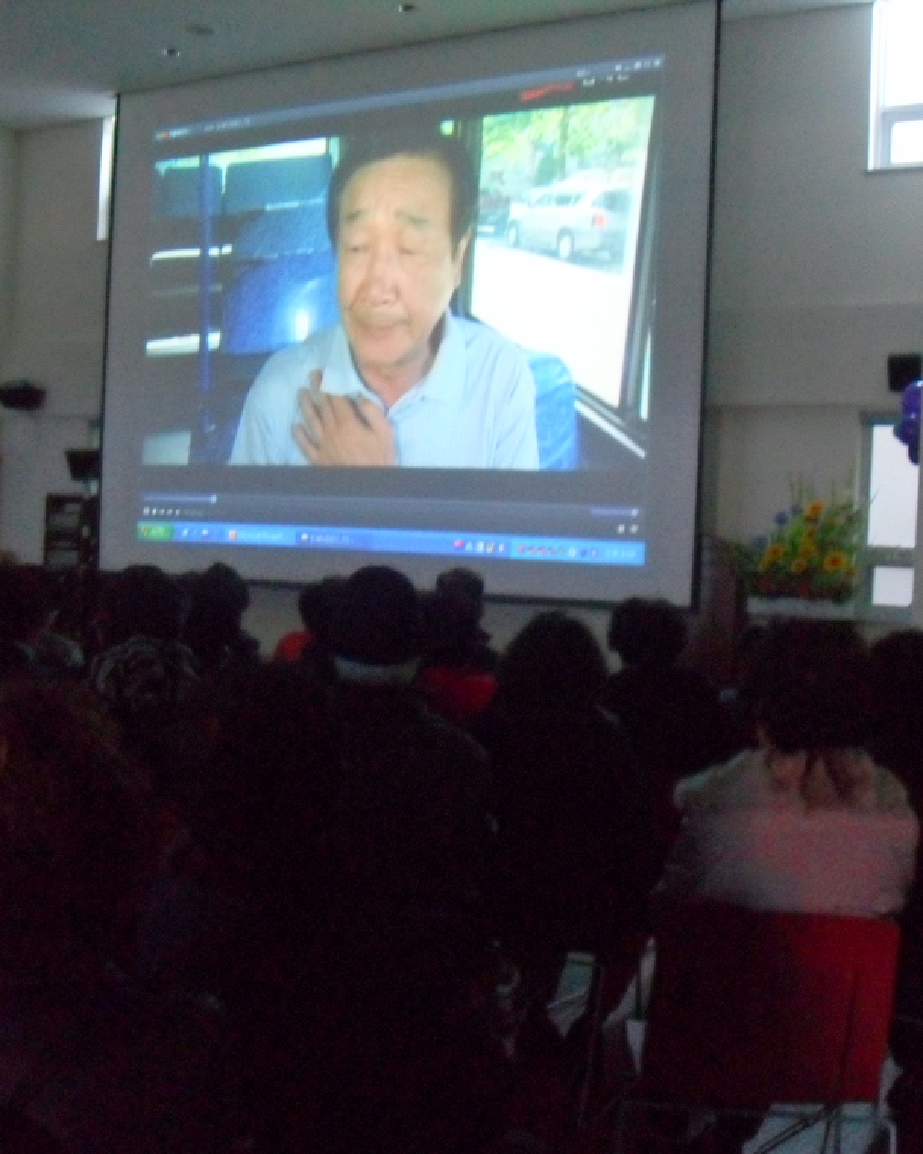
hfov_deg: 32.7
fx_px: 1571
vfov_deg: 40.3
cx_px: 396
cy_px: 582
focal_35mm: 46
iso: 400
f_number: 2.8
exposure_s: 1/15
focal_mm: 6.2
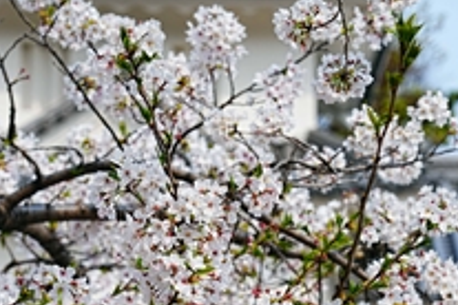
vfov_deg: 6.8
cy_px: 280
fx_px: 2582
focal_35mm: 203
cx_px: 235
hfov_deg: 10.1
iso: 100
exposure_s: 1/400
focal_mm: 105
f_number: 6.3
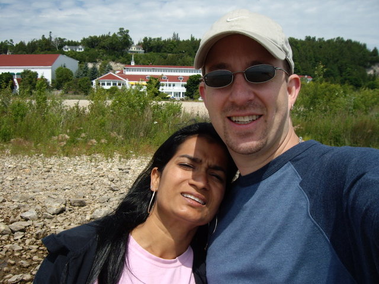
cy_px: 142
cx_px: 190
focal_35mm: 38
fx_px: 416
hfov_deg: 49.0
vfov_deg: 37.7
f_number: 4.3
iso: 50
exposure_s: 1/640
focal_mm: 6.2
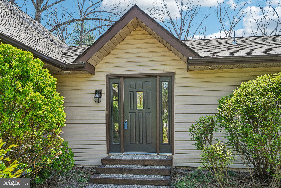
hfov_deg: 61.9
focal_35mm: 30
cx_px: 140
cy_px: 94
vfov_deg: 43.6
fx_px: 234
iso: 400
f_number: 8
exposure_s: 1/125
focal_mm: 30
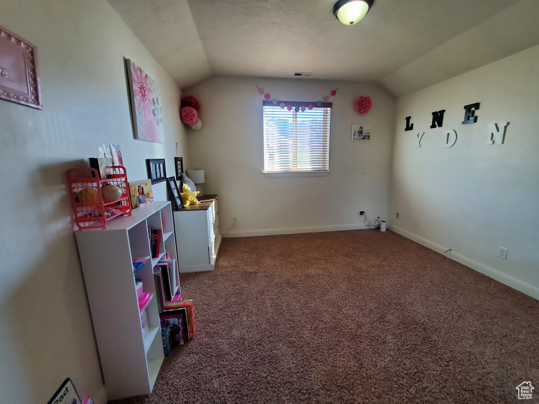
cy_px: 202
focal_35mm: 13
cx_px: 270
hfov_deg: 106.2
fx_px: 202
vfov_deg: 89.9
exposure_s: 1/60
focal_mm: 1.8
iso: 125
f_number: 2.2
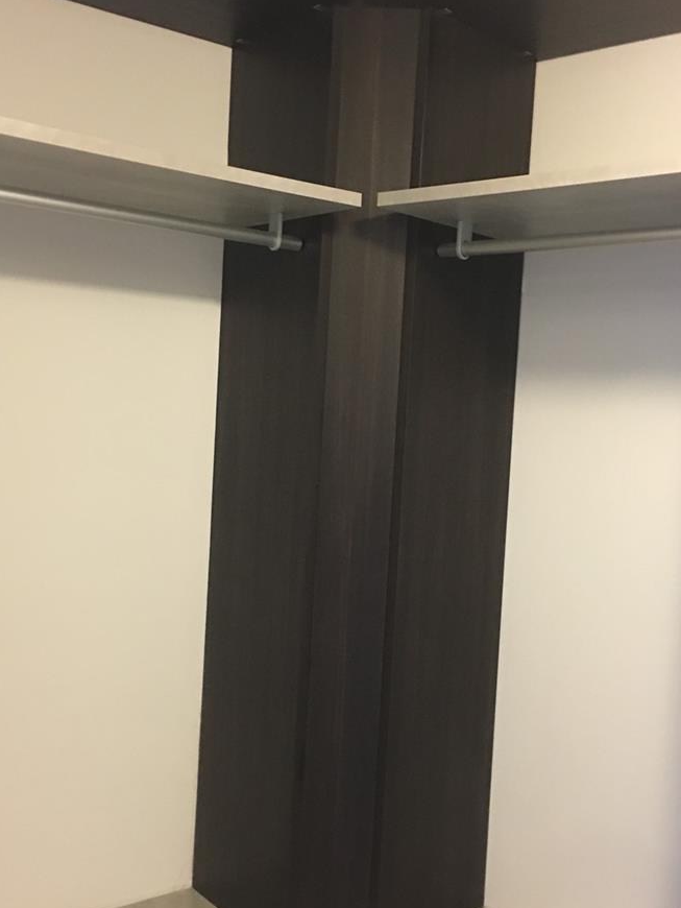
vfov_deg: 46.8
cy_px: 455
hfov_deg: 36.0
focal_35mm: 40
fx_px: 1049
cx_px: 366
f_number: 2.2
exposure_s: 1/4
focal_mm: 4.15
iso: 100
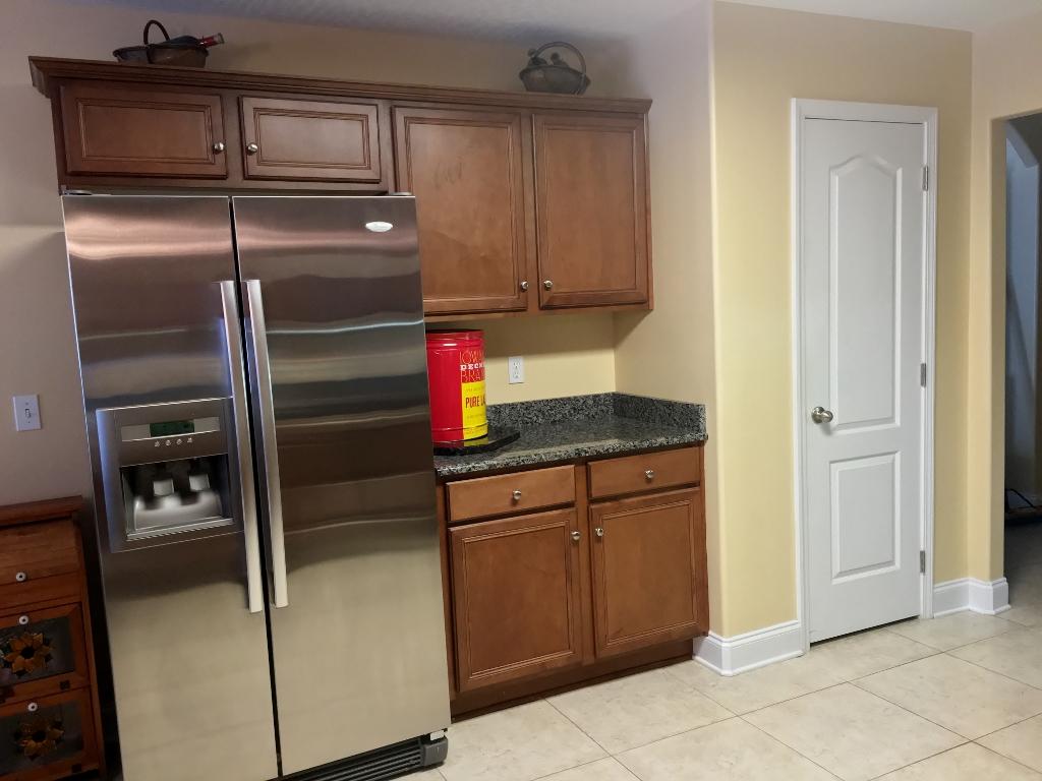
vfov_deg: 48.2
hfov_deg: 61.7
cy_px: 390
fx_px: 873
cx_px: 521
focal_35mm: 29
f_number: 2.2
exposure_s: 1/30
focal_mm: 4.15
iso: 160
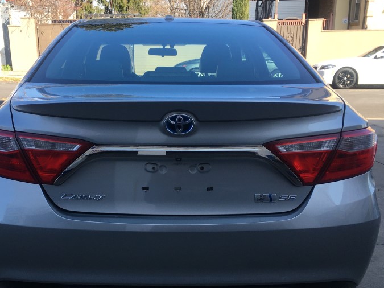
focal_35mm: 44
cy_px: 192
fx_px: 488
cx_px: 155
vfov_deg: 32.6
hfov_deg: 42.8
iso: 25
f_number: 2.2
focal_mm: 4.15
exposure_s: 1/386
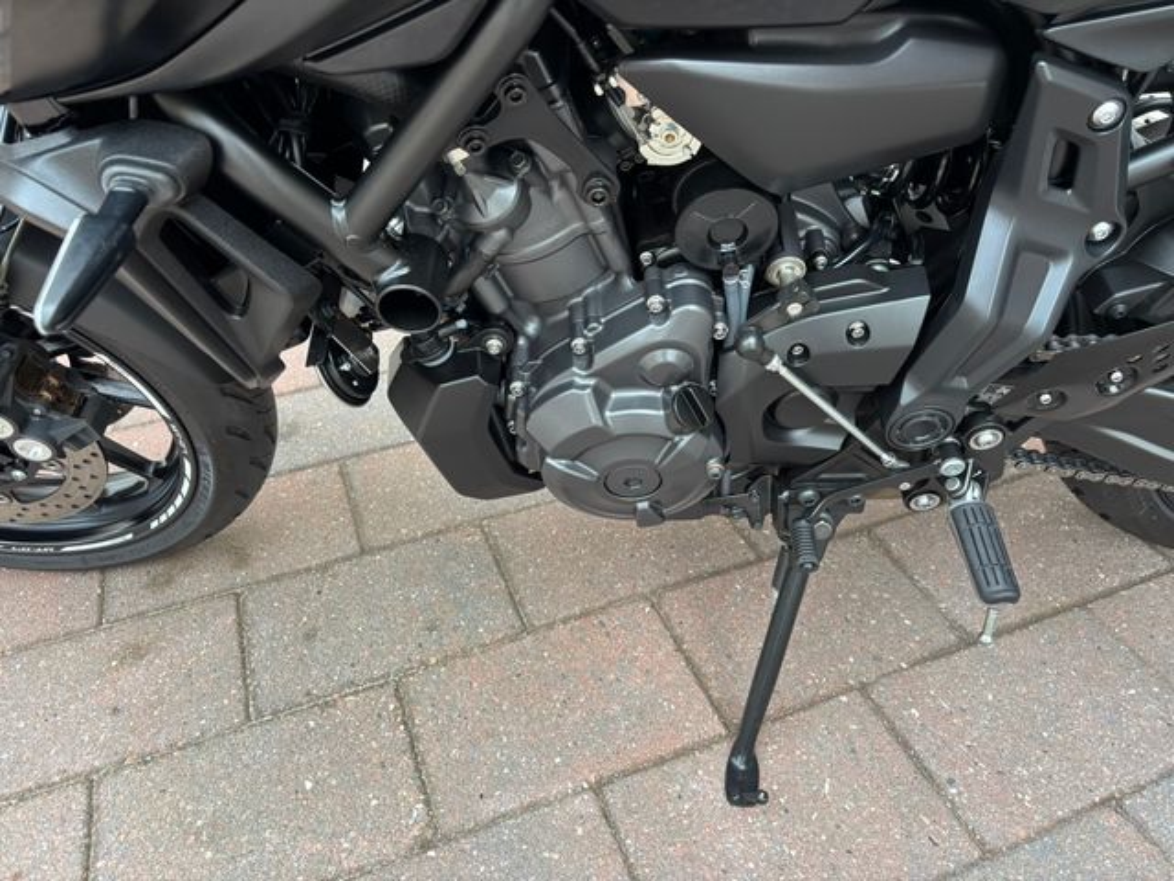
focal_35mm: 26
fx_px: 882
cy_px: 440
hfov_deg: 67.3
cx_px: 587
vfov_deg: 53.1
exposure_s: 1/96
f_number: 1.6
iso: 125
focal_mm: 5.96
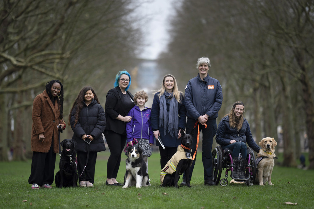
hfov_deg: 15.2
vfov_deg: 10.2
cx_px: 157
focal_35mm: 135
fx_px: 1178
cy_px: 104
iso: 400
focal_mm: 135
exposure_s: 1/2500
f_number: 1.8
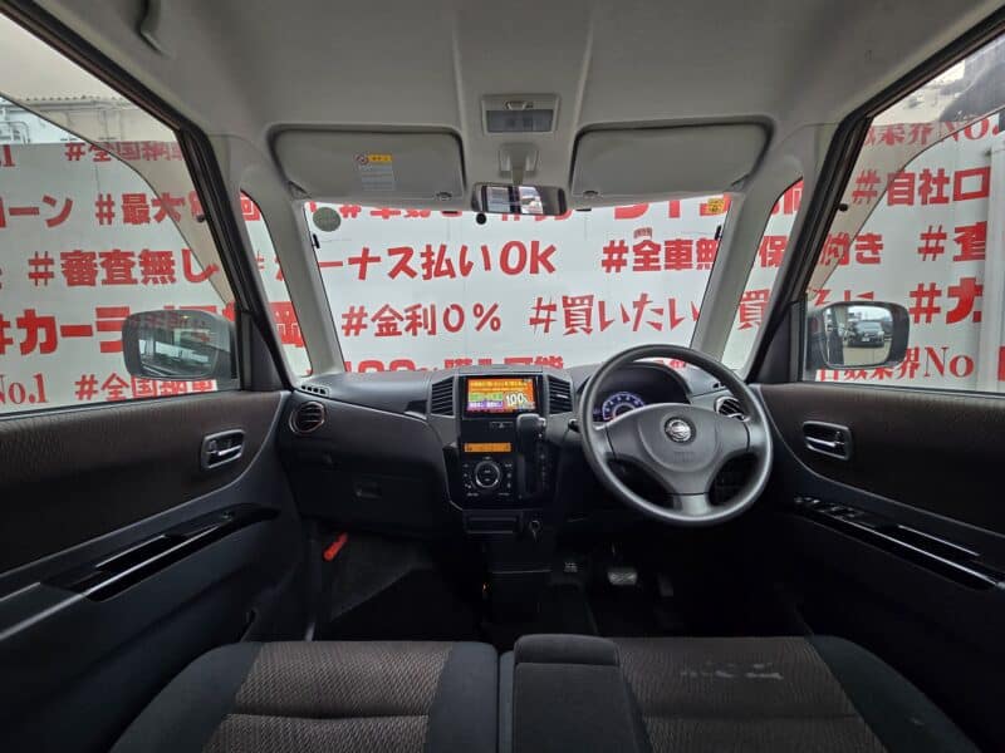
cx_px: 502
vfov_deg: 89.9
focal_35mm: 13
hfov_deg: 106.2
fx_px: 377
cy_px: 376
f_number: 2.2
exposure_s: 1/50
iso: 100
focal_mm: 2.2
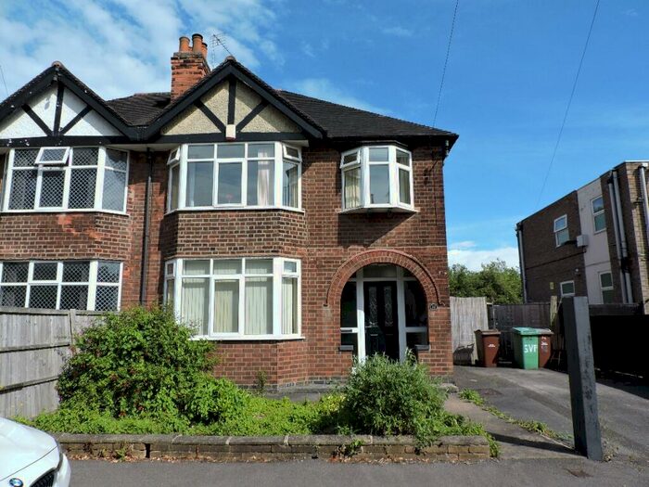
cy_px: 244
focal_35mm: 24
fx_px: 450
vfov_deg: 56.8
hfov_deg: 71.6
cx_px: 324
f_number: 3.3
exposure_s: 1/1250
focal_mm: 4.3
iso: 100
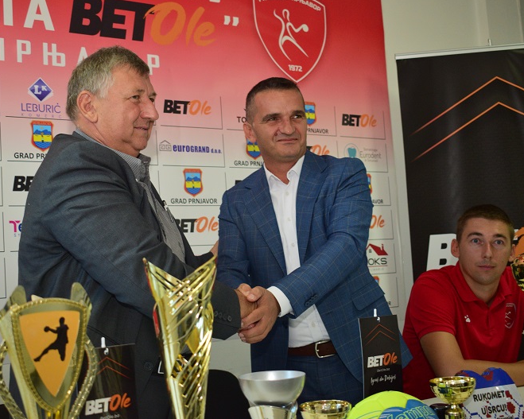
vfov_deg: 30.5
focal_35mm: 50
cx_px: 218
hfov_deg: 37.5
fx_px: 769
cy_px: 209
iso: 800
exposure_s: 1/80
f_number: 4.2
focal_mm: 29
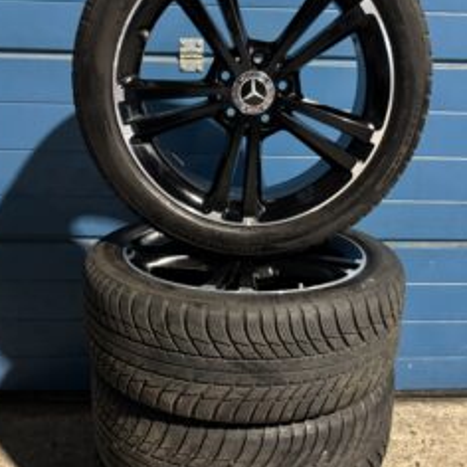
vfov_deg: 42.8
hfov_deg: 42.8
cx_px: 235
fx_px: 595
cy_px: 247
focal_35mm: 39
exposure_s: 1/25
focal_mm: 5.96
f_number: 1.6
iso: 500
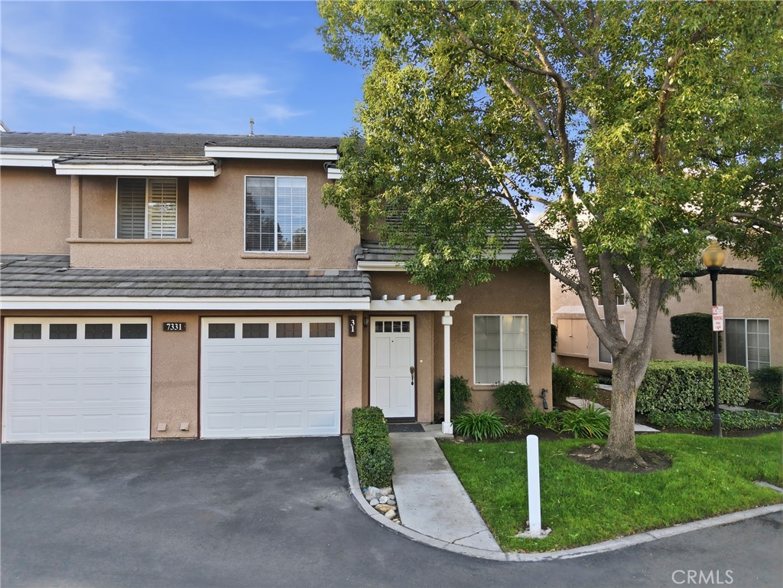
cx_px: 392
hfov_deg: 71.6
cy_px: 294
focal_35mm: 24
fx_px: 543
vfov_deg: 56.8
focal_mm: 8.7
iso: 100
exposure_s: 1/240
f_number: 1.8
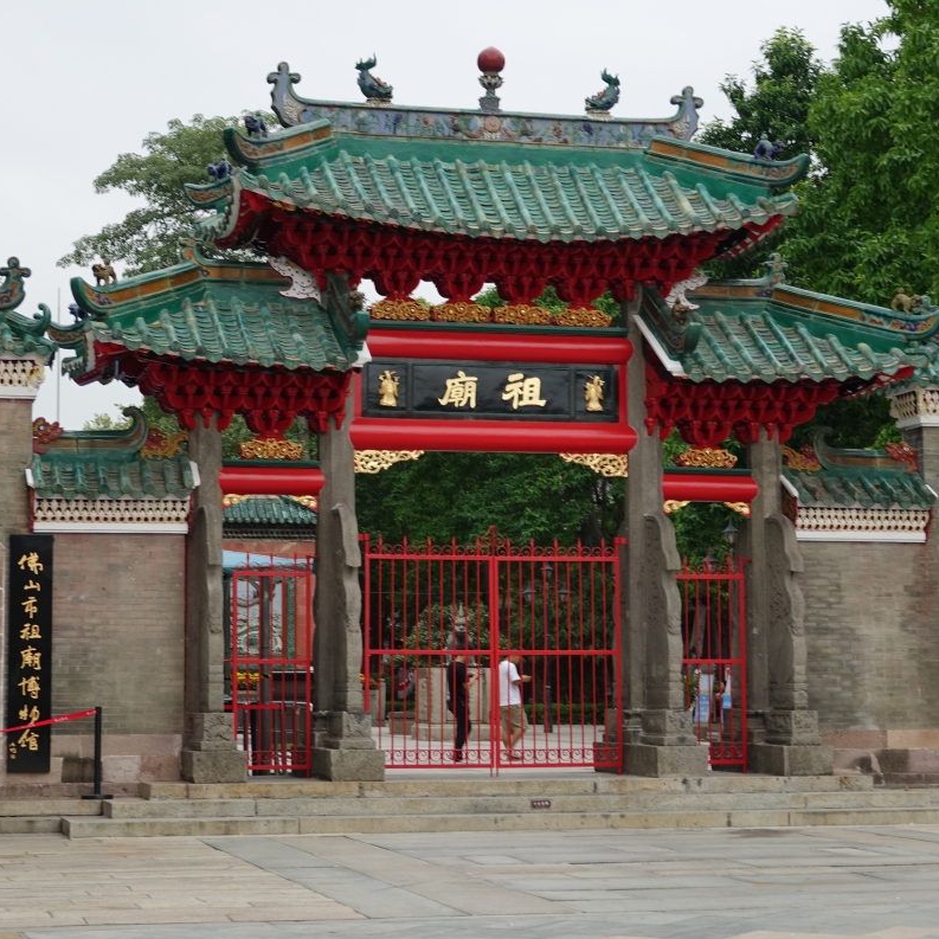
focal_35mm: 72
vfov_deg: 24.0
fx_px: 2210
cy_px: 472
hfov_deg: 24.0
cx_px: 420
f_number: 3.5
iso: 100
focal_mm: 20.49
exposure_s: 1/60
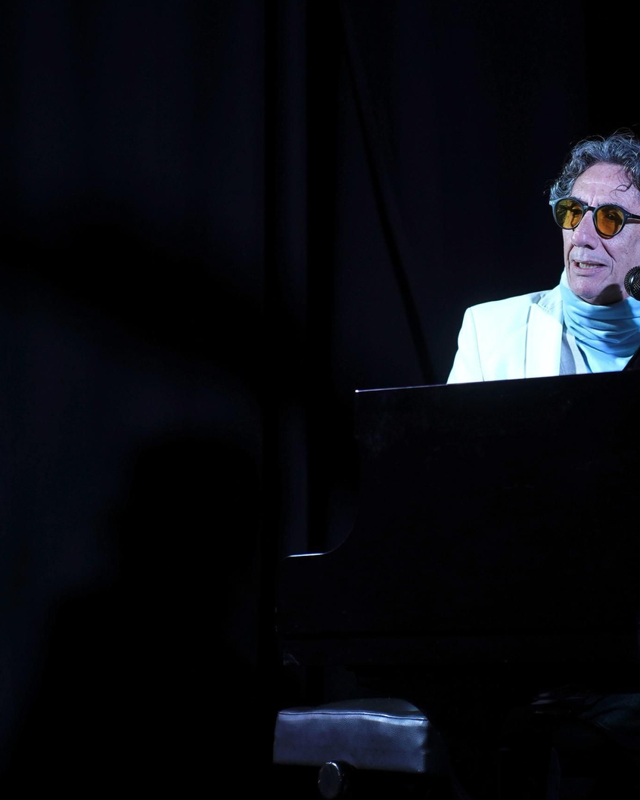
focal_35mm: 159
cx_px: 461
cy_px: 398
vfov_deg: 12.1
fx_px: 3766
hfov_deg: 9.7
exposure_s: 1/100
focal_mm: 75
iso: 160
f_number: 2.8
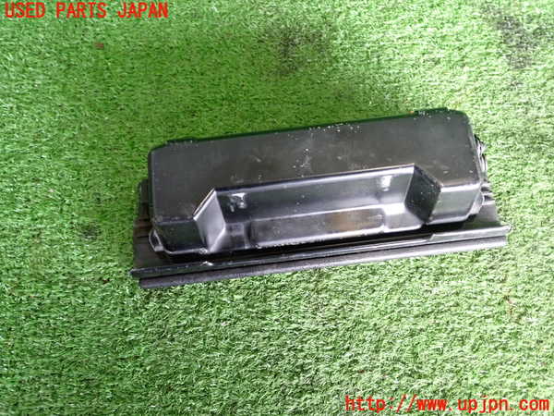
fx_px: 480
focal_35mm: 30
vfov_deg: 46.8
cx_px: 277
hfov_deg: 60.0
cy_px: 208
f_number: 2.3
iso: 500
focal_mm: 5.4
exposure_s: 1/50
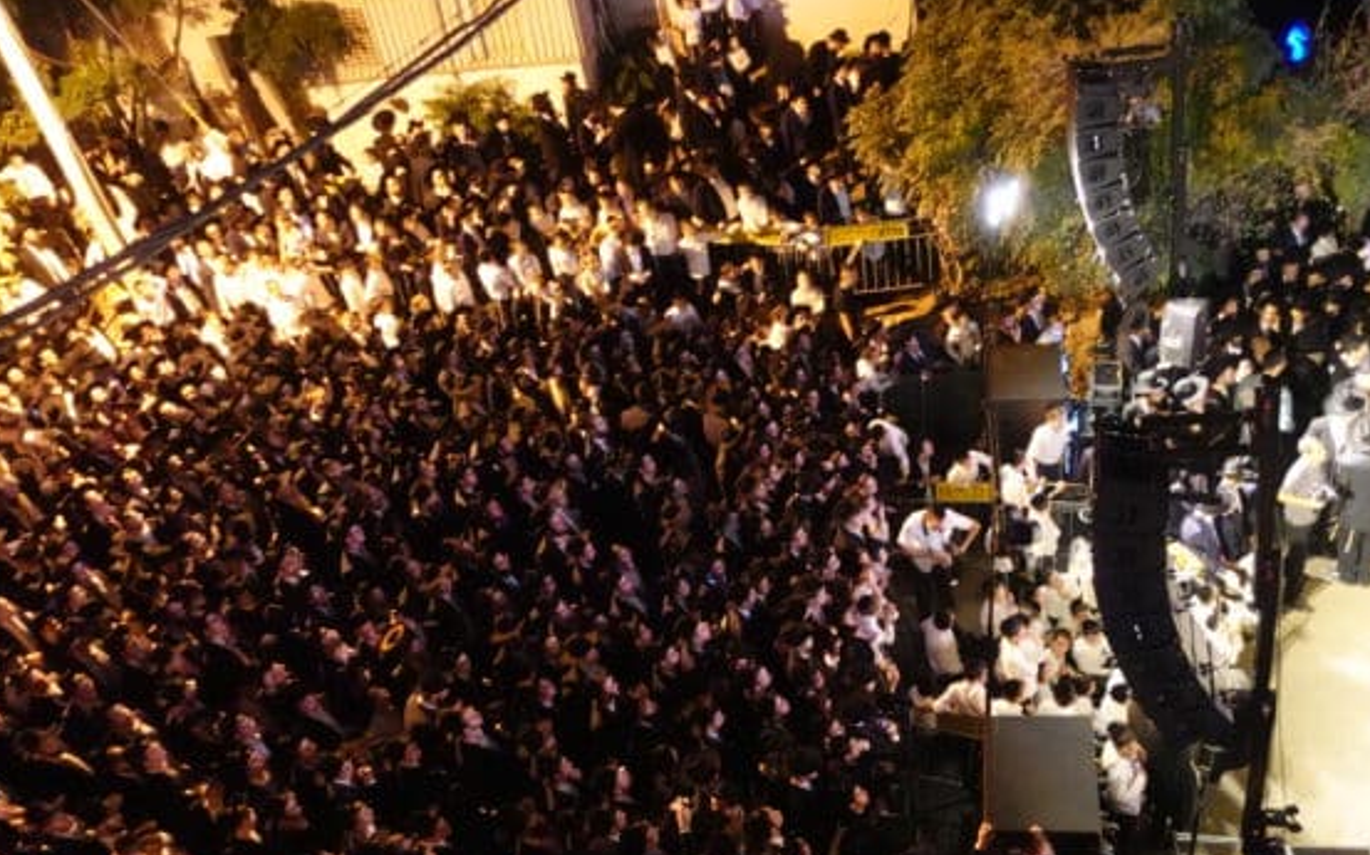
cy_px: 572
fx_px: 1269
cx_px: 800
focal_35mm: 34
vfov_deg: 36.8
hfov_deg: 56.4
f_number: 1.8
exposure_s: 1/50
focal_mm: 9.4
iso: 6400
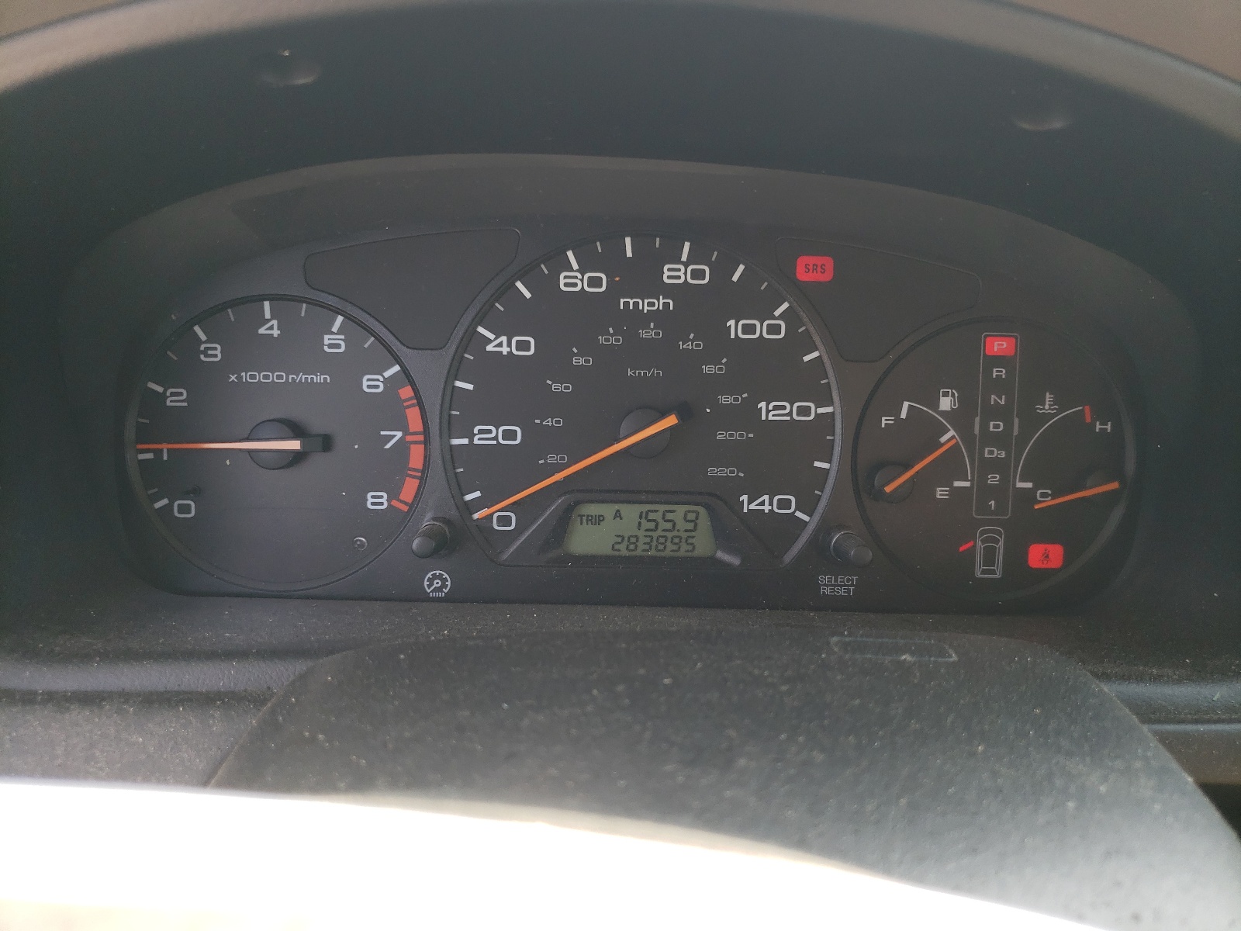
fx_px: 932
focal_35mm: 26
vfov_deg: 53.1
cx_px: 620
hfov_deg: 67.3
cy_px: 466
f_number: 1.5
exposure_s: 1/189
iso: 50
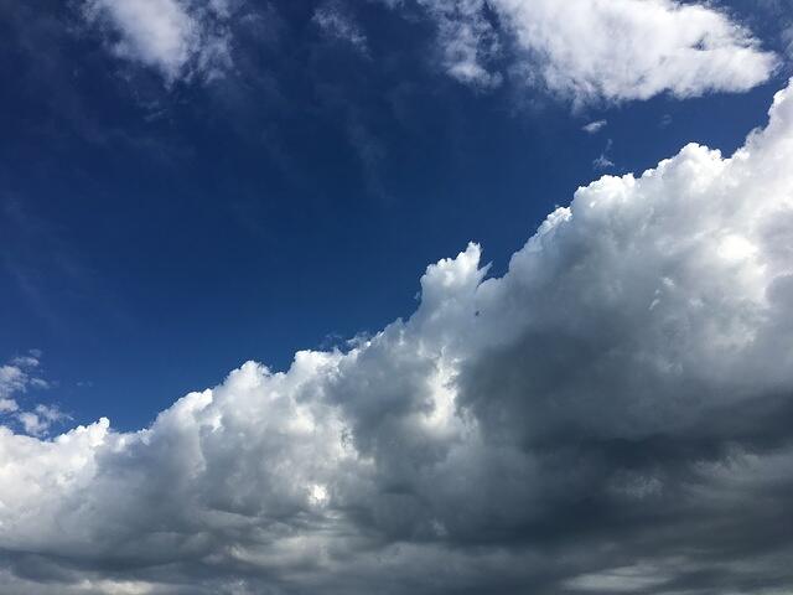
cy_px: 298
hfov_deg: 61.7
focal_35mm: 29
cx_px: 396
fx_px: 664
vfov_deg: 48.2
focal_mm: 4.15
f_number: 2.2
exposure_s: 1/2404
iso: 25
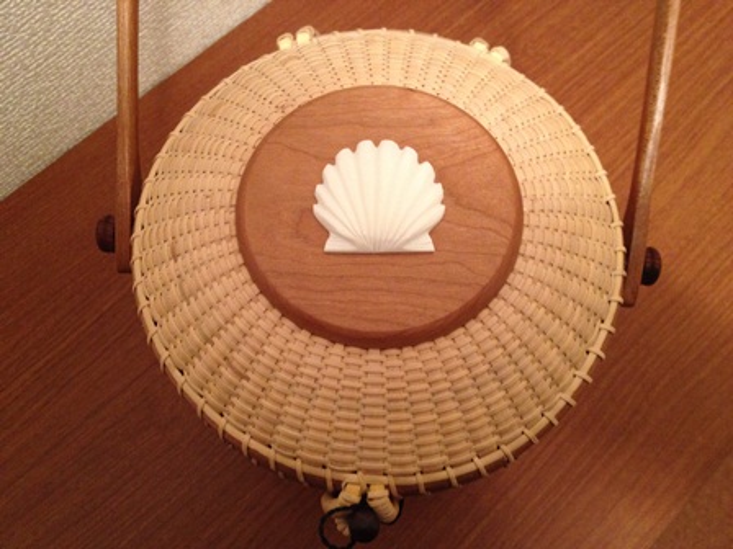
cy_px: 274
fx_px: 741
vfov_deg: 40.7
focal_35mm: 35
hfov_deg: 52.6
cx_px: 366
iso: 320
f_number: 2.4
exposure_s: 1/20
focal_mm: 4.28
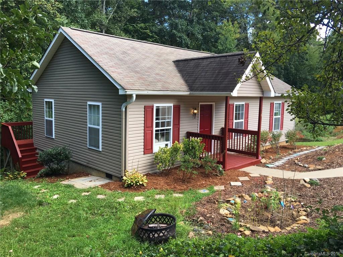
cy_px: 128
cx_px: 172
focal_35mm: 29
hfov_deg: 61.7
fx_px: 287
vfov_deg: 48.2
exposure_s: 1/268
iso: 25
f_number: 2.2
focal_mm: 4.15
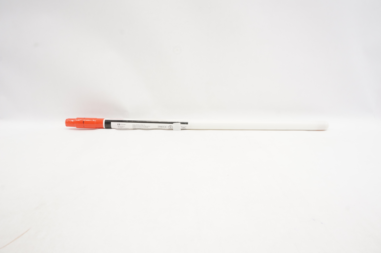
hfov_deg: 67.4
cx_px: 190
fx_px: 285
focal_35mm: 27
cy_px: 126
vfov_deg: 47.8
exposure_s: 1/30
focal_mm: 18
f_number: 11
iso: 800
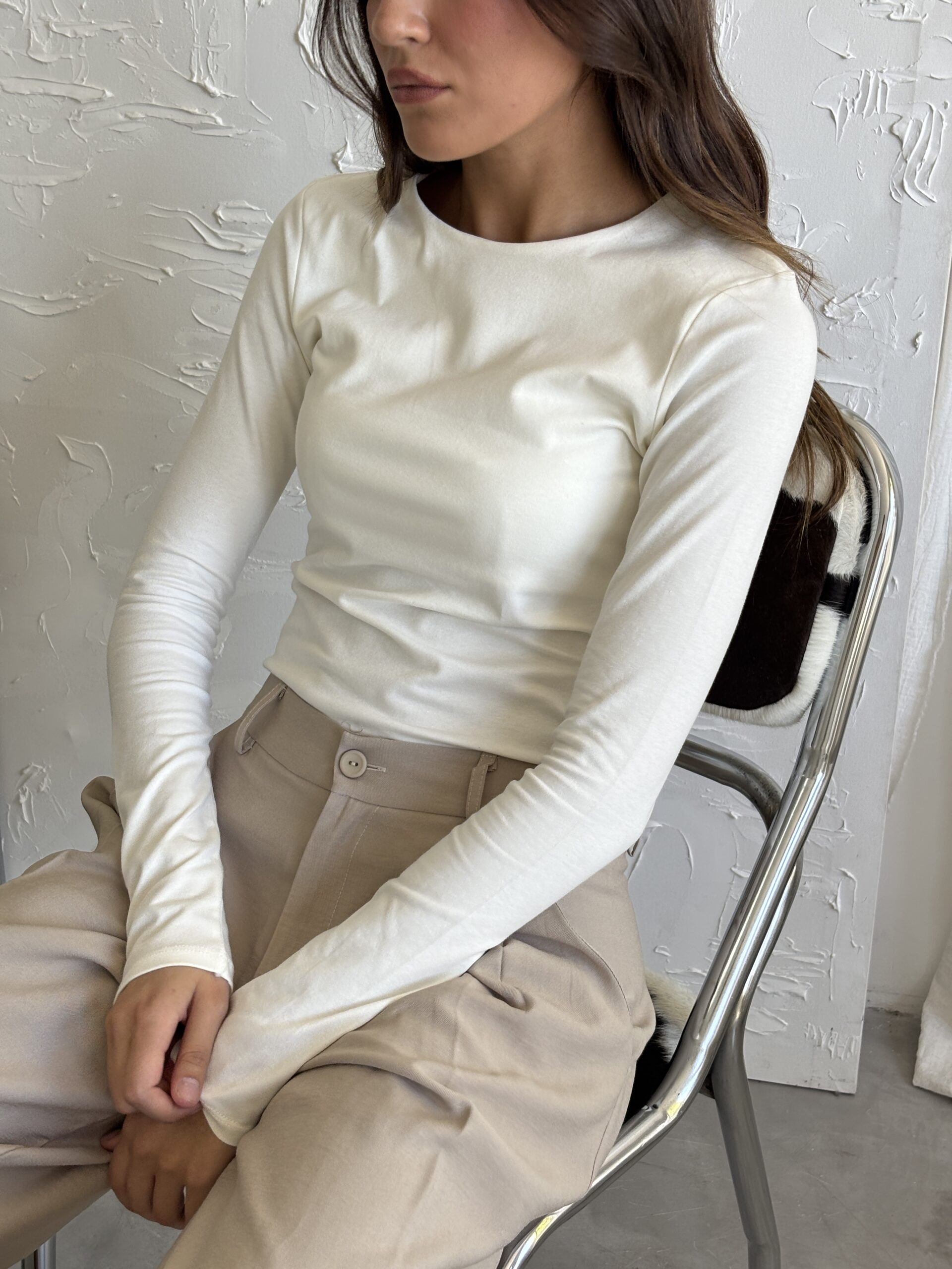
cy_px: 634
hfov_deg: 28.0
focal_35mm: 52
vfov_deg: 36.8
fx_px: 1907
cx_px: 476
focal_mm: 5.96
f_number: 1.6
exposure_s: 1/121
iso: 32
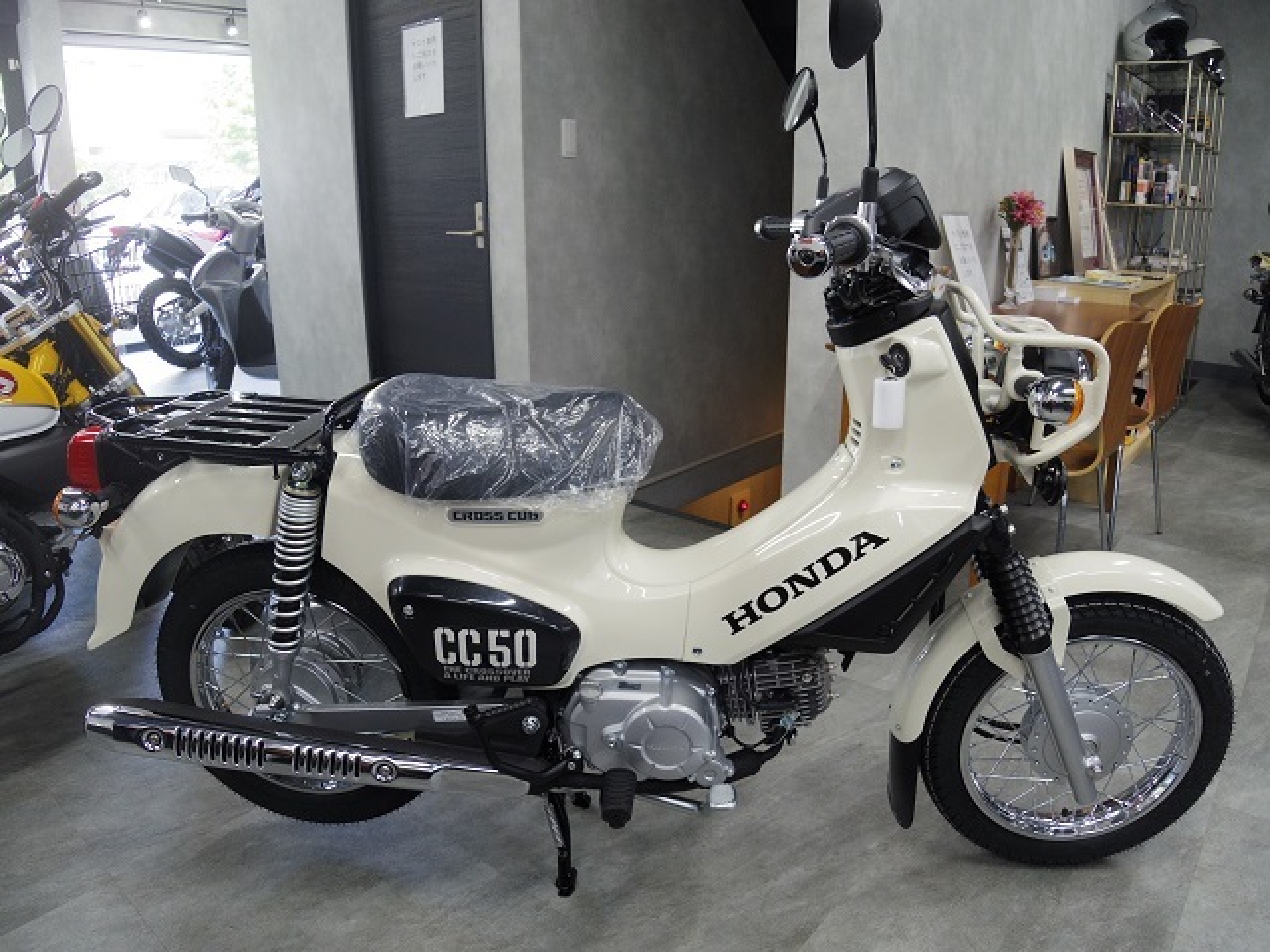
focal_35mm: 23
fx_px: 844
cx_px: 635
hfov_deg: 73.9
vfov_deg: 58.9
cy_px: 476
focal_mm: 5
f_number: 2.8
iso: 200
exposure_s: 1/40
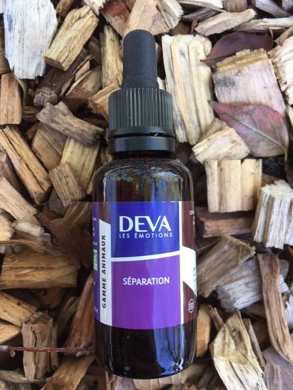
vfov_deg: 61.7
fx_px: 327
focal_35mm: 29
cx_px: 146
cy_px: 195
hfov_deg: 48.2
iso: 40
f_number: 2.2
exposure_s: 1/100
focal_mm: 4.15
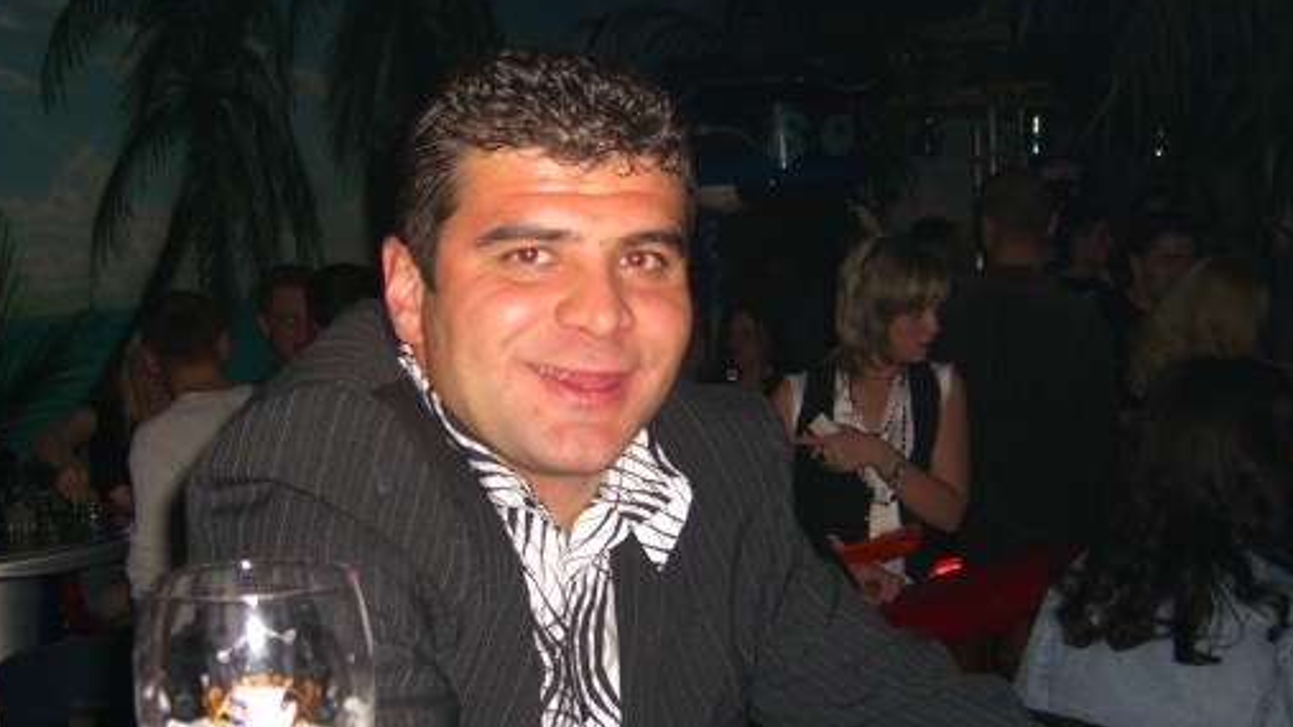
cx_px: 610
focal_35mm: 49
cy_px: 423
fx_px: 1680
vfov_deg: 24.4
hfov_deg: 42.1
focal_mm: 7.9
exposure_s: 1/60
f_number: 2.8
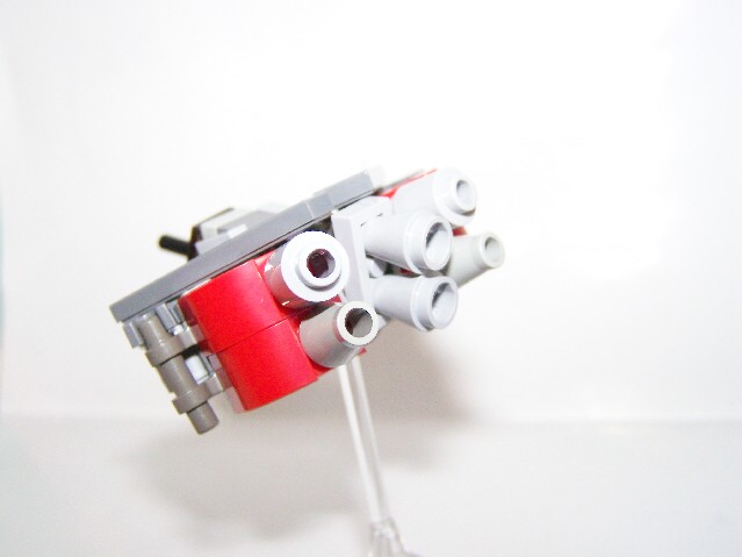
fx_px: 922
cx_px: 371
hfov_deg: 43.9
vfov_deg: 33.6
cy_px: 278
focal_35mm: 43
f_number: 2.9
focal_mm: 7.1
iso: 80
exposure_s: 1/60
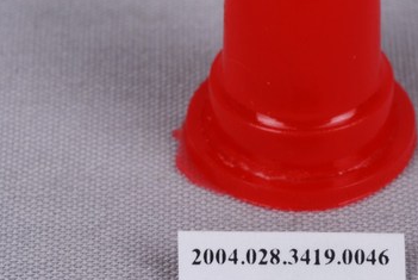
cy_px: 42
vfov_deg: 8.4
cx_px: 300
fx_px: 1907
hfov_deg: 12.5
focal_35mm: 164
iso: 100
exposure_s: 1/60
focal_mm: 60
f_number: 32
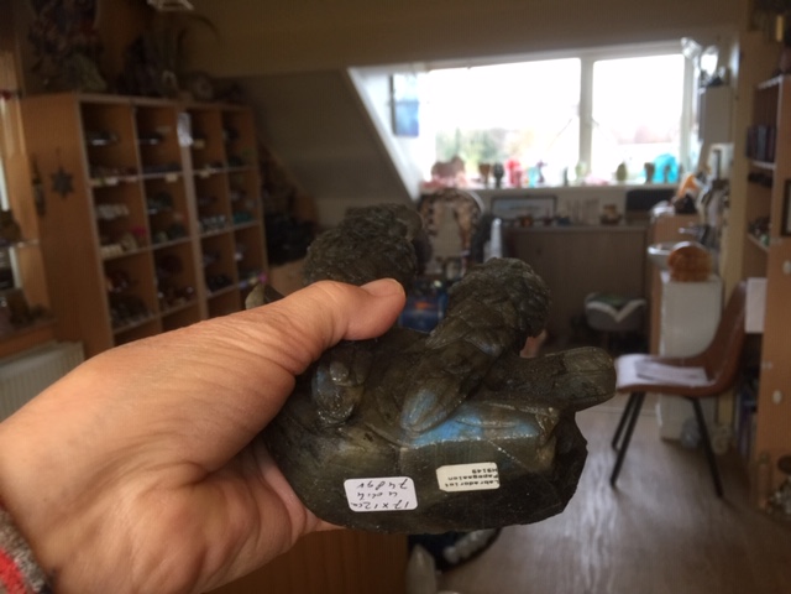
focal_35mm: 29
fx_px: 663
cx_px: 396
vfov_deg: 48.2
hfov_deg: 61.7
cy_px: 297
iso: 50
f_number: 2.2
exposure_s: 1/33
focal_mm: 4.15
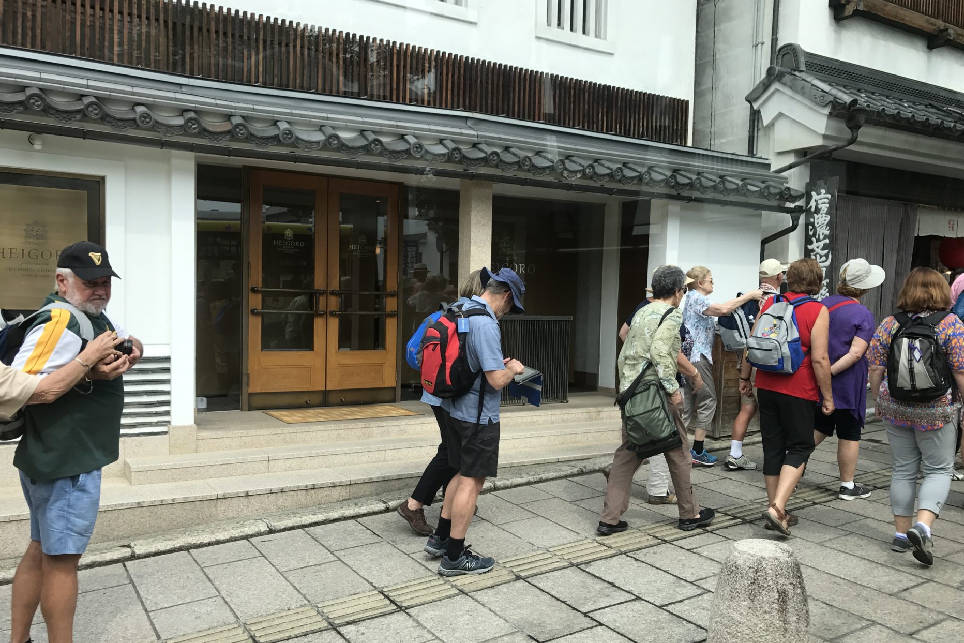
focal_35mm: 30
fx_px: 803
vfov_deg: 43.5
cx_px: 491
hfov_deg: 61.9
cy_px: 357
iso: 20
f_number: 1.8
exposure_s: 1/847
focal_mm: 3.99
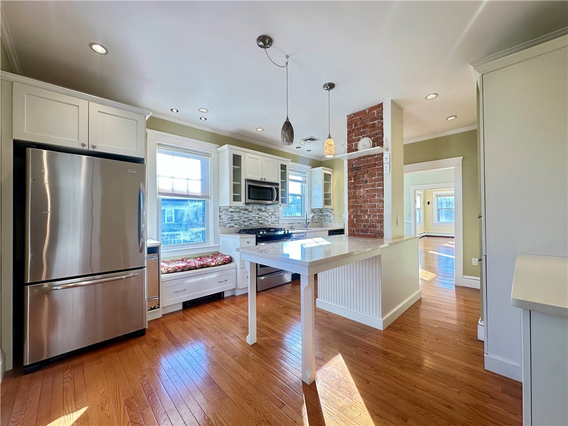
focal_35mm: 14
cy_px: 213
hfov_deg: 102.1
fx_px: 230
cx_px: 284
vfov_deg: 85.7
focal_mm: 2.22
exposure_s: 1/120
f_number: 2.2
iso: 200
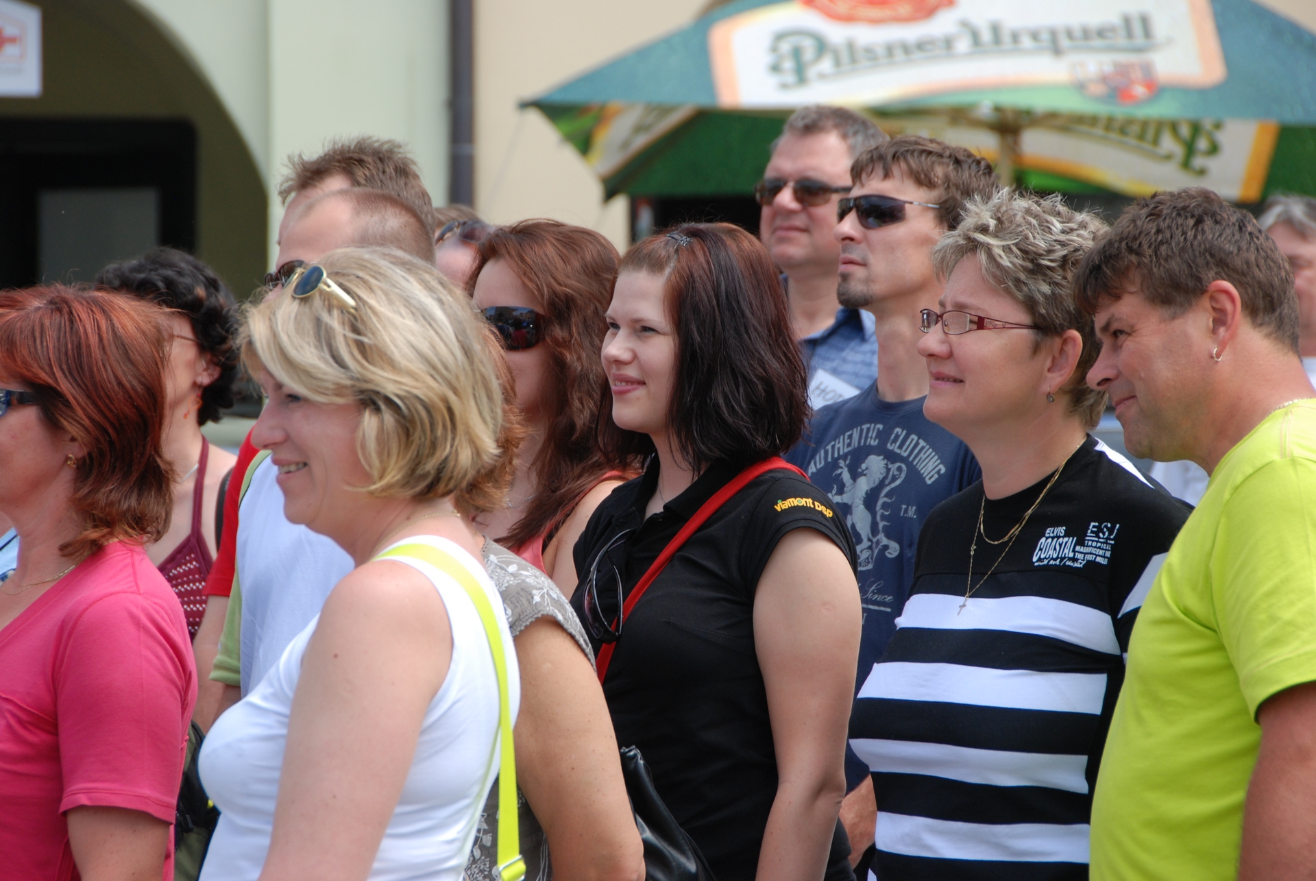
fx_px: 7411
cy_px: 440
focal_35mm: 202
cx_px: 658
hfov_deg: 10.1
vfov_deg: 6.8
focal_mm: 135
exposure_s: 1/250
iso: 200
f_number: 8
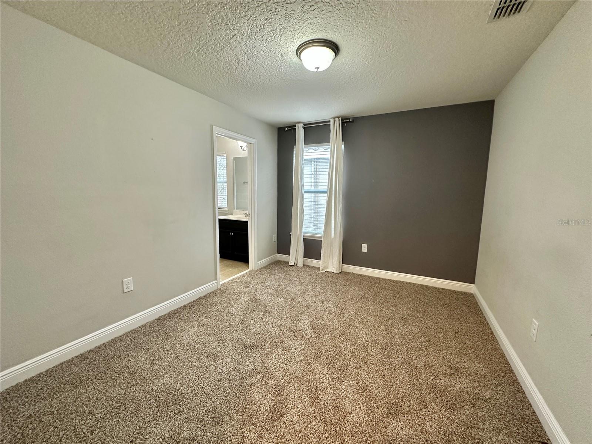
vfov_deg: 85.7
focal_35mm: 14
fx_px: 239
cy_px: 222
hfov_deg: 102.1
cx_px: 296
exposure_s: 1/60
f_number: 2.2
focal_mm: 2.22
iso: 250
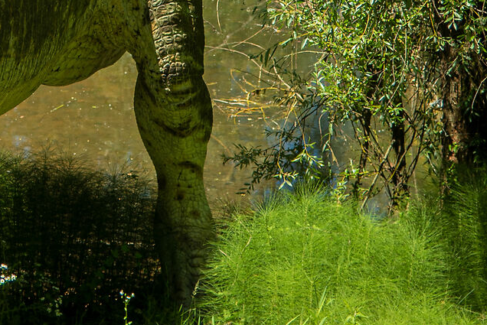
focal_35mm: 283
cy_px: -128
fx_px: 3831
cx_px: -5
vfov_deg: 4.8
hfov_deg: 7.2
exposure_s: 1/640
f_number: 4
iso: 100
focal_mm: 75
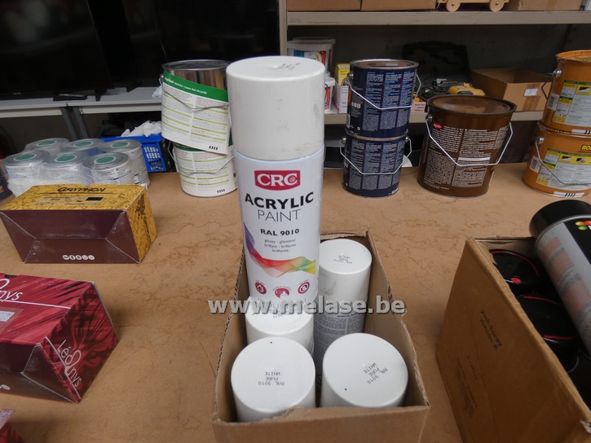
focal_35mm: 20
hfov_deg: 81.7
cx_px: 296
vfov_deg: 66.0
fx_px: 342
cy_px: 222
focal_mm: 3.6
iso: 80
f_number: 2.8
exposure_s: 1/60
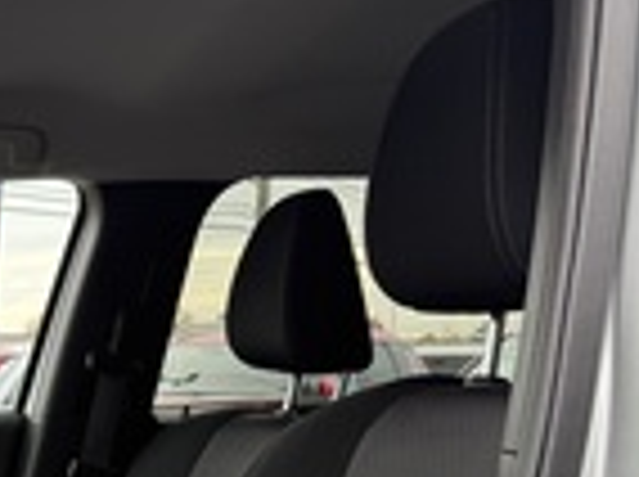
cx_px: -194
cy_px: 601
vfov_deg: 19.3
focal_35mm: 71
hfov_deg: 24.1
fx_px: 1308
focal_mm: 6.76
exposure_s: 1/232
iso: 125
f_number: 1.78
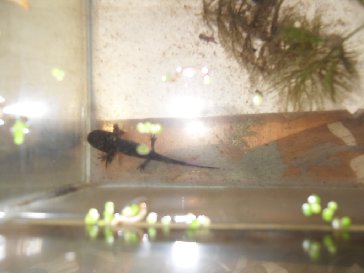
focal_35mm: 28
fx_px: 294
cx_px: 182
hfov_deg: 63.4
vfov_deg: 49.7
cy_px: 136
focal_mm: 6
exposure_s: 1/45
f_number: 2.8
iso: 200
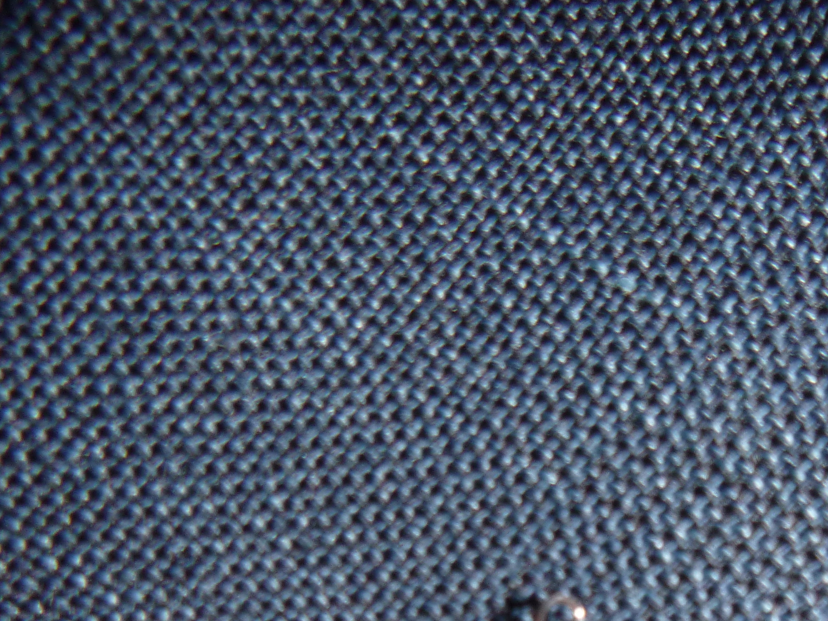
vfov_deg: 23.5
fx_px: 1388
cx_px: 600
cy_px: 707
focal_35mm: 58
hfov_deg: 32.7
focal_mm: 4.5
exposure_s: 1/60
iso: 100
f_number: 3.9
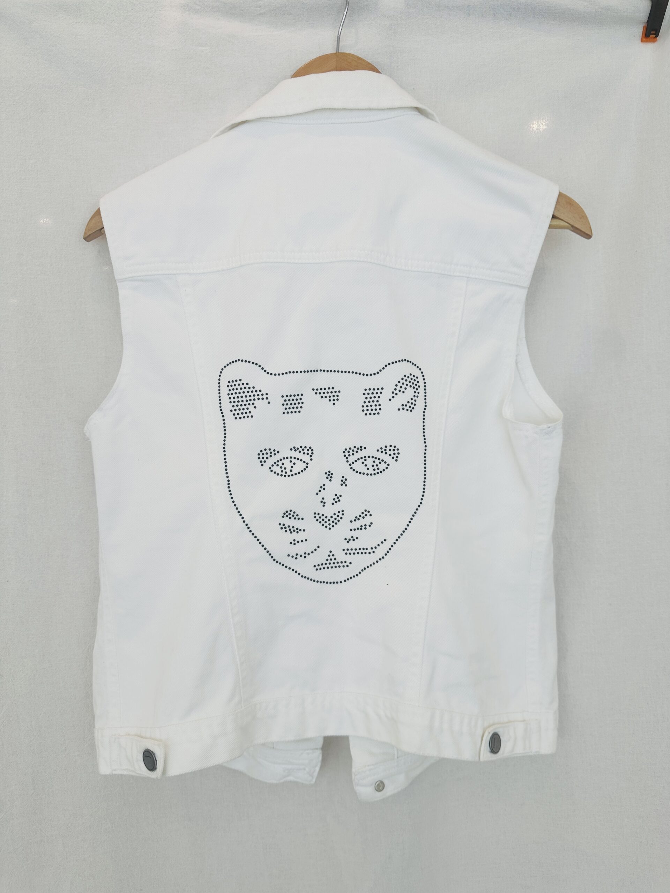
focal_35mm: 24
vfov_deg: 71.6
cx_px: 335
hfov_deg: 56.8
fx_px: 619
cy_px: 446
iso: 80
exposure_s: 1/491
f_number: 1.78
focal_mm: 6.86
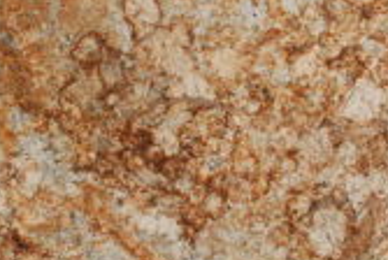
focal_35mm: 86
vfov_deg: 16.0
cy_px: 139
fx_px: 929
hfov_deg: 23.5
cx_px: 121
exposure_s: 1/250
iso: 500
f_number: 11
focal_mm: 24
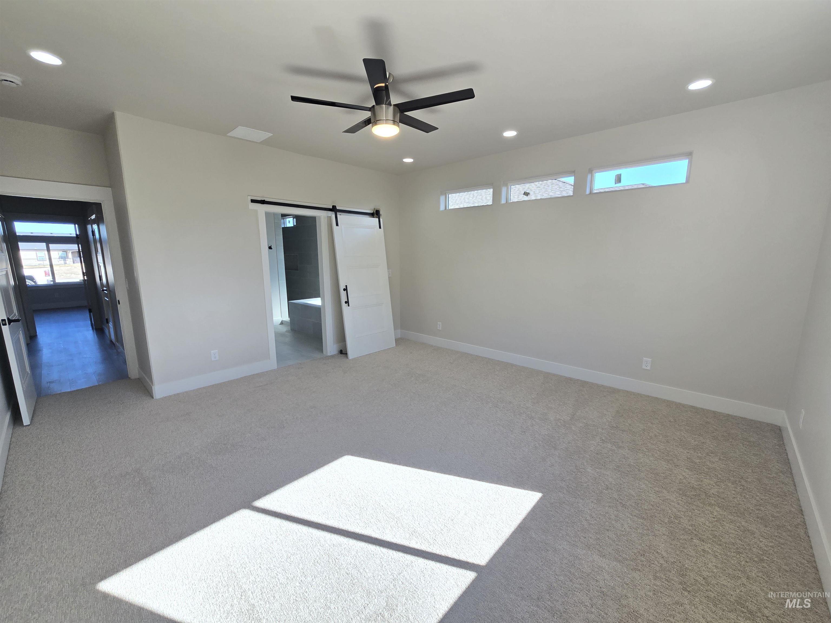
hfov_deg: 106.2
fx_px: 312
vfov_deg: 89.9
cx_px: 416
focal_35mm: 13
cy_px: 312
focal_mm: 2.2
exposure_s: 1/207
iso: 50
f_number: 2.2
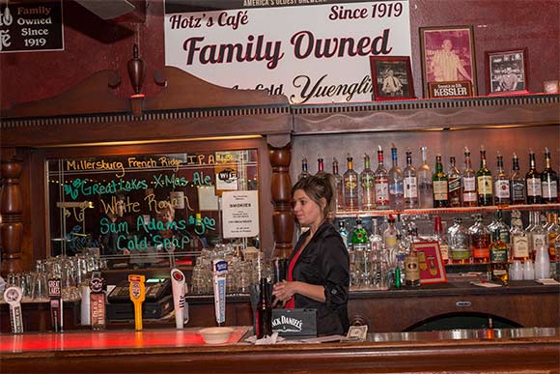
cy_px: 187
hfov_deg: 53.1
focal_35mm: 36
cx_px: 280
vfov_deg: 36.9
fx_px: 560
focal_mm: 36
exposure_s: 1/60
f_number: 5.6
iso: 640
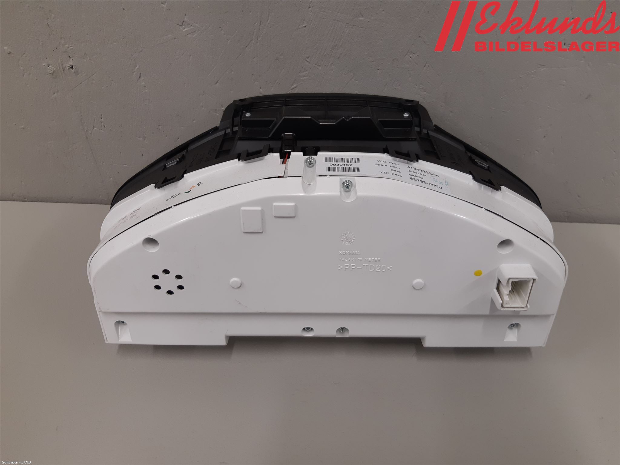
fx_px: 466
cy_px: 232
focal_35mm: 26
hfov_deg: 67.3
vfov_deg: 53.1
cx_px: 310
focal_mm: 3.93
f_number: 1.7
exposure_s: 1/50
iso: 80
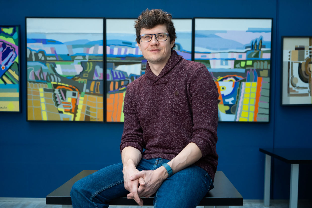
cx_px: 156
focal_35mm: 48
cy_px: 104
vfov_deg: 28.1
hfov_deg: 41.1
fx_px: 416
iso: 1250
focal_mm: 48
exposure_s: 1/200
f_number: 4
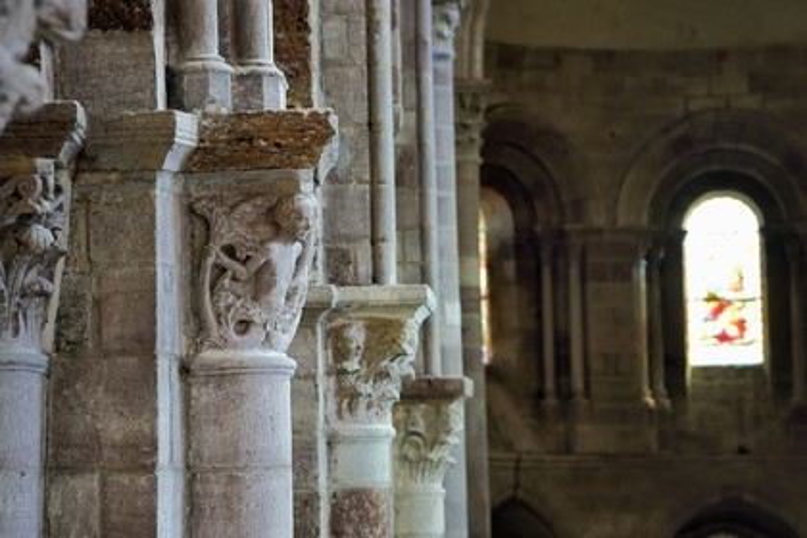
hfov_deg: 10.3
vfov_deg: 6.9
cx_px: 404
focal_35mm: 200
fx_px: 4483
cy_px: 269
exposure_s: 1/40
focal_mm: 200
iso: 1600
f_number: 6.3
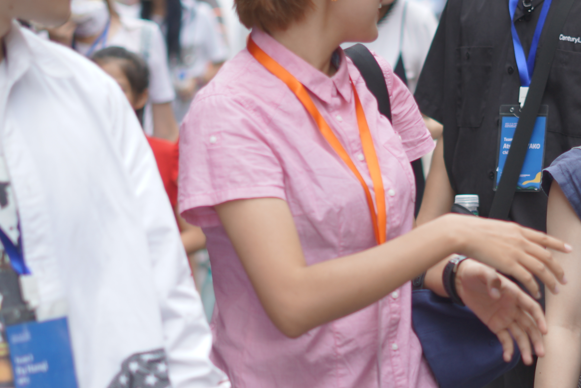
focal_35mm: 140
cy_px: 258
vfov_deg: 9.8
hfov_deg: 14.6
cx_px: 414
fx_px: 2259
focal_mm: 50
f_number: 1.8
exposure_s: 1/1000
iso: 100
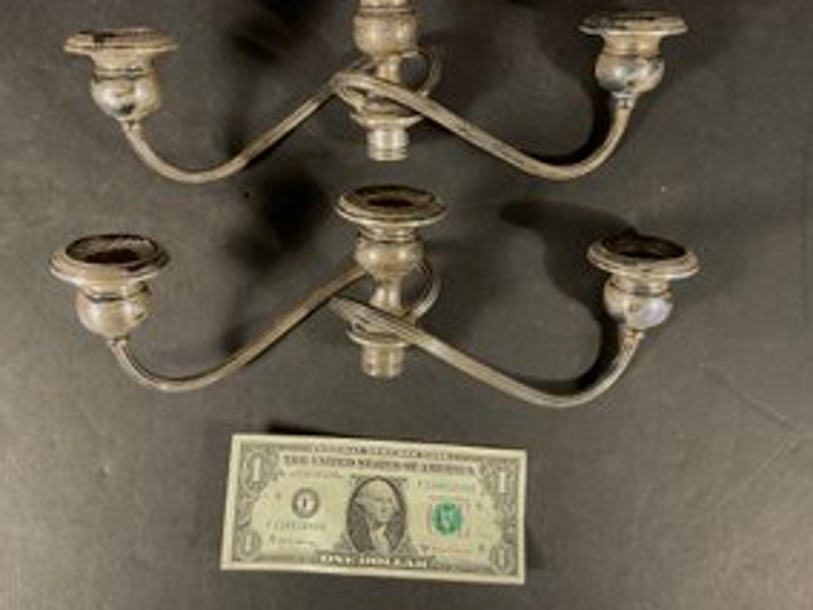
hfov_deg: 52.6
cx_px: 374
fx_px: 822
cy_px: 253
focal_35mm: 35
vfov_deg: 40.6
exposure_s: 1/60
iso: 160
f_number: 1.8
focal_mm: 3
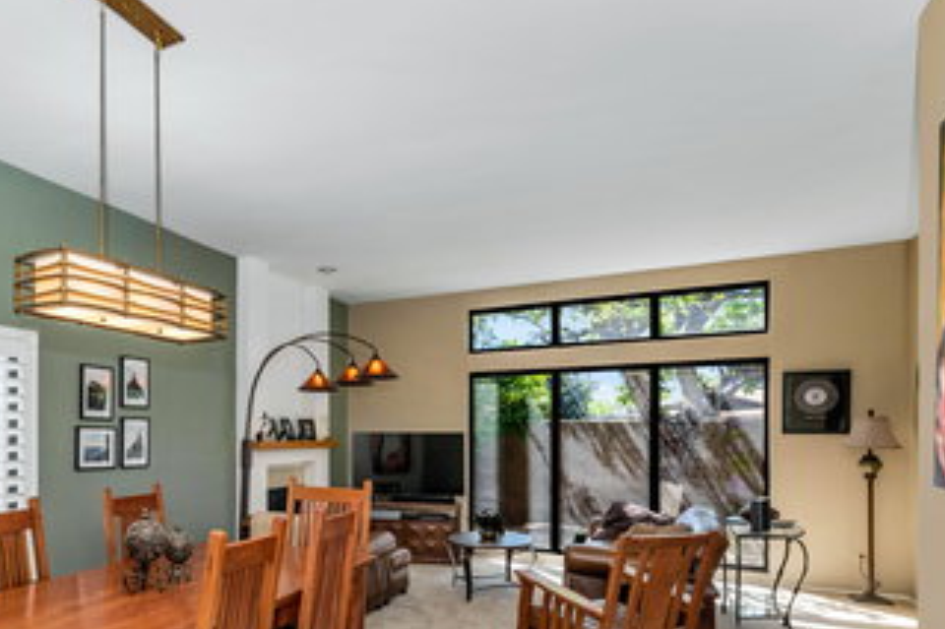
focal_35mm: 24
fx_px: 630
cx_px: 245
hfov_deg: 69.3
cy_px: 452
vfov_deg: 51.4
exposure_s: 1/250
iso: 1000
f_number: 5
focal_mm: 16
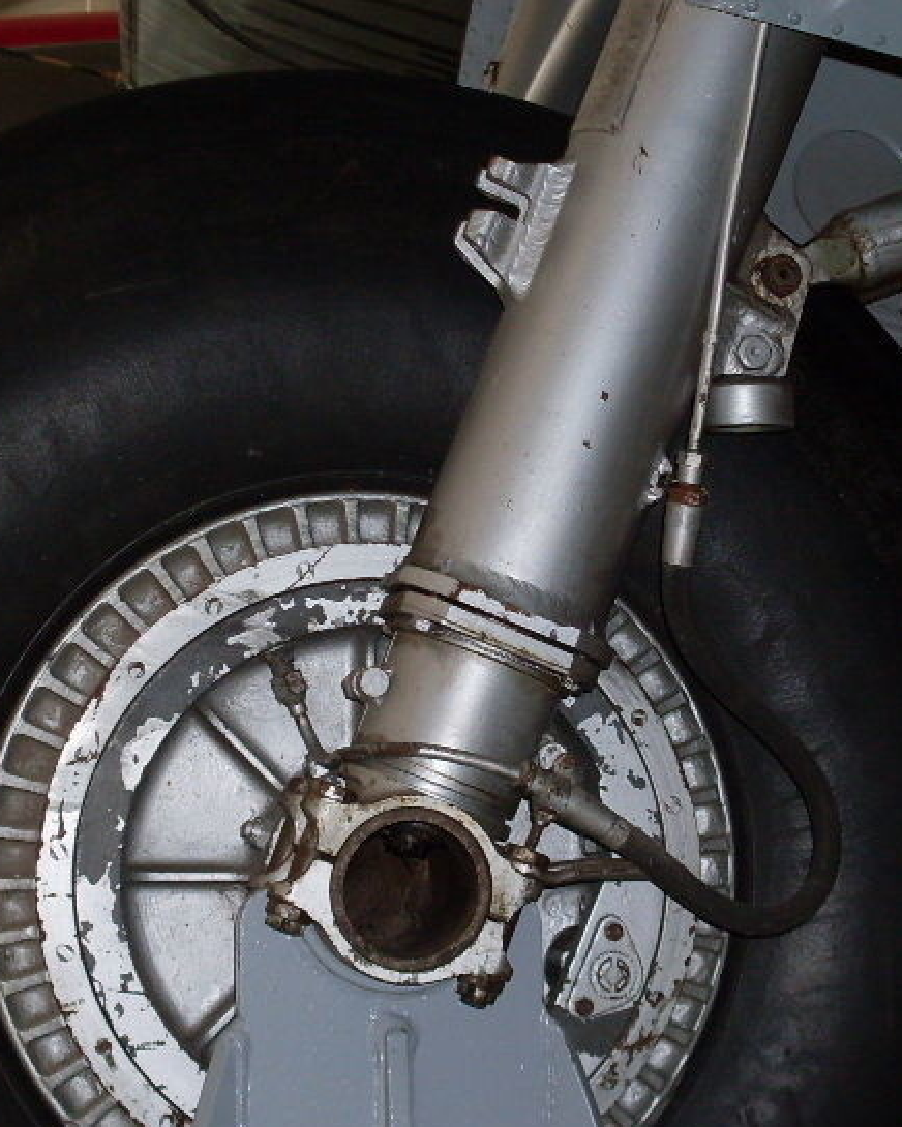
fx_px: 3671
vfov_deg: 17.5
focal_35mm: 110
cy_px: 560
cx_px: 565
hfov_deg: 14.0
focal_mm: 9.9
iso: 100
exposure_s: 1/45
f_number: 3.4
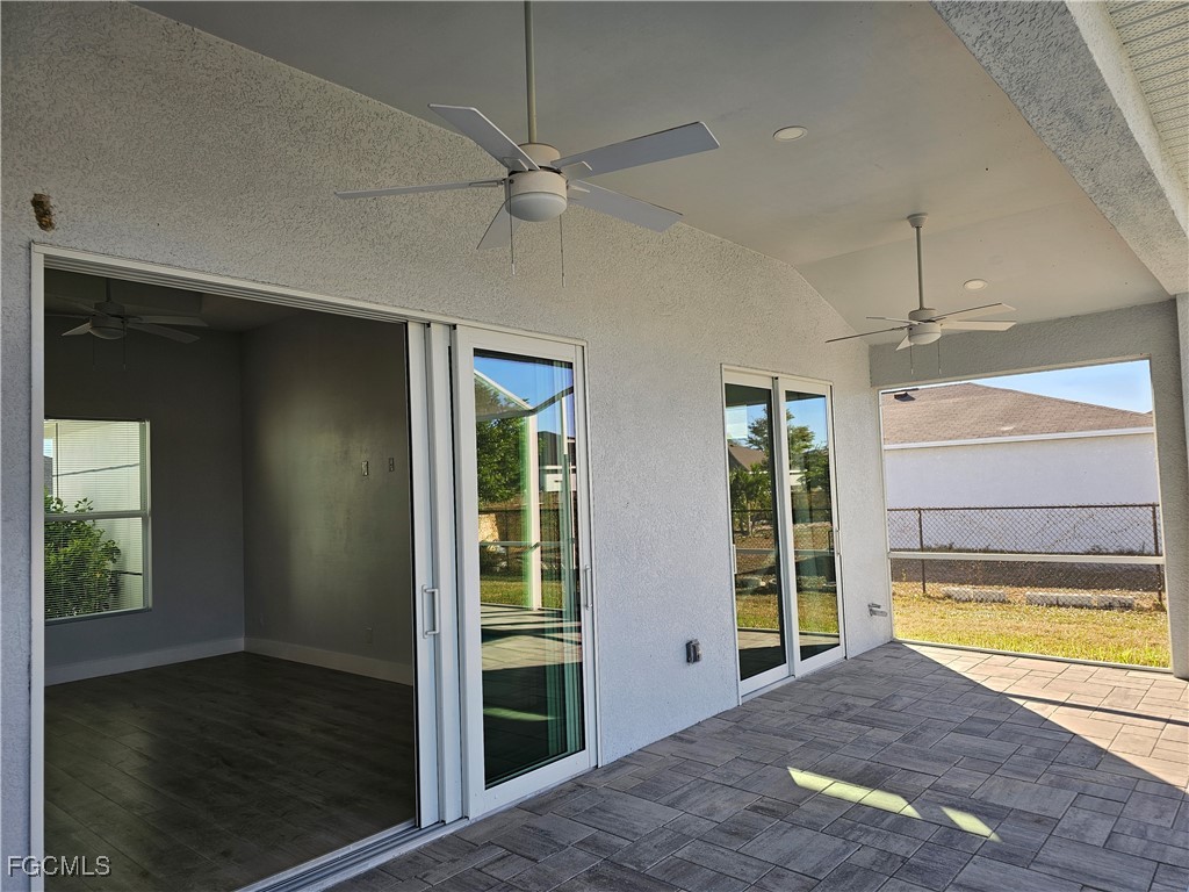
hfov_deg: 73.9
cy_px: 446
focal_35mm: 23
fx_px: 790
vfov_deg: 58.9
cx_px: 594
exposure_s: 1/120
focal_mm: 6.3
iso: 12
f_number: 1.7
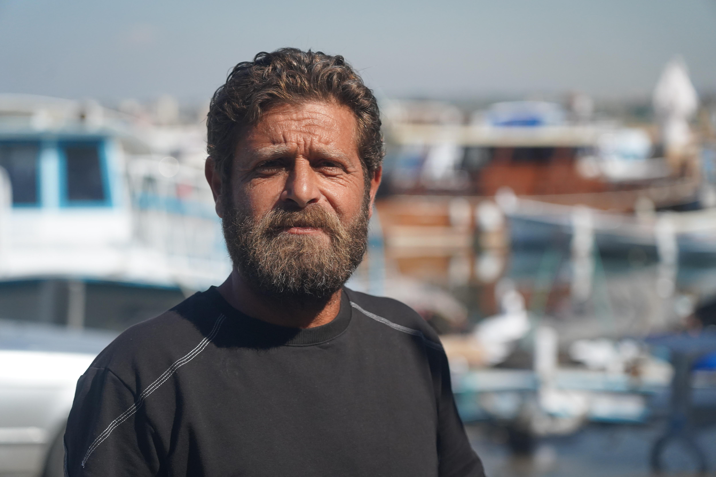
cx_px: 358
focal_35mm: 97
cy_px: 238
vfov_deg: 14.1
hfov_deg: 21.0
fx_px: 1929
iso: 2000
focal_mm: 97
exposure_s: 1/160
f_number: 4
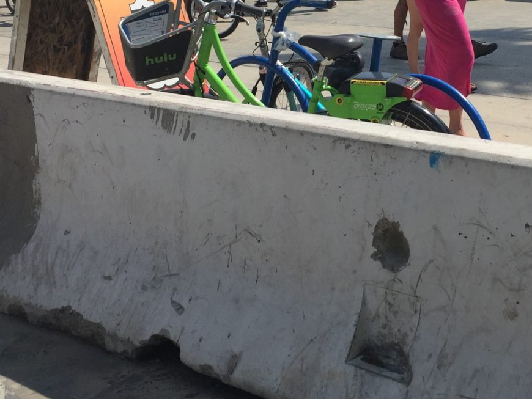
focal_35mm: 64
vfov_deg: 22.8
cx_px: 363
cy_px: 106
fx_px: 984
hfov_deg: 30.0
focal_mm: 4.15
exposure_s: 1/3049
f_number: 2.2
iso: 32
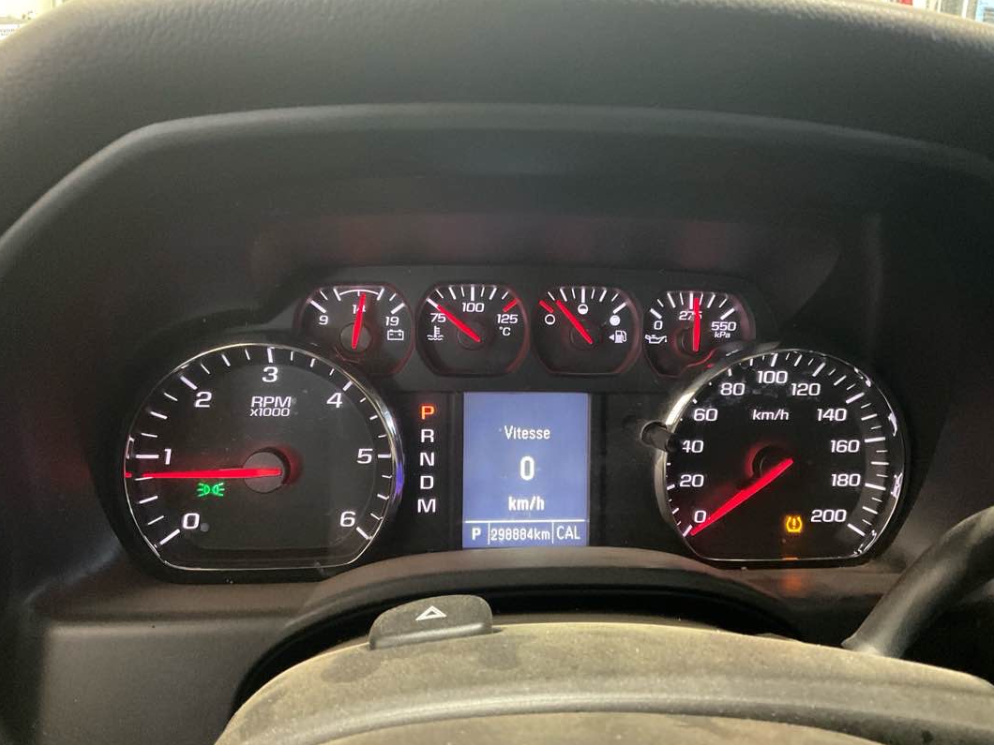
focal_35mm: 31
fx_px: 890
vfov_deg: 45.4
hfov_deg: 58.3
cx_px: 522
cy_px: 366
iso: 500
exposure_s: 1/30
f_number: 1.8
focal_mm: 3
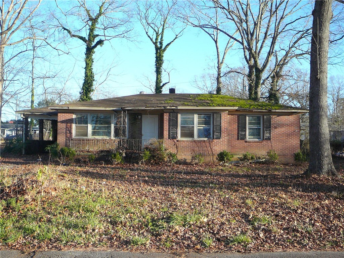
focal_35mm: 35
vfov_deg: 40.7
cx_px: 172
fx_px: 348
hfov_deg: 52.6
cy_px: 129
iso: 80
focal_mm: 5.2
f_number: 2.8
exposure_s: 1/250
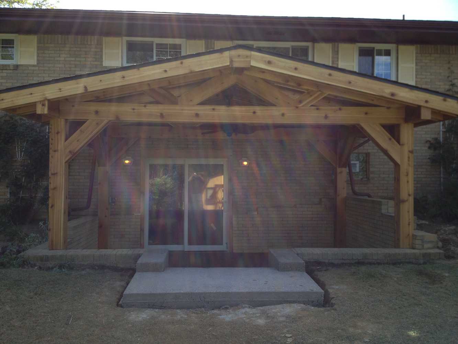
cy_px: 172
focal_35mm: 35
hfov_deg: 52.6
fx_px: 463
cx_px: 229
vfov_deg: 40.7
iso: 50
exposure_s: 1/487
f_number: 2.4
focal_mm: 4.28
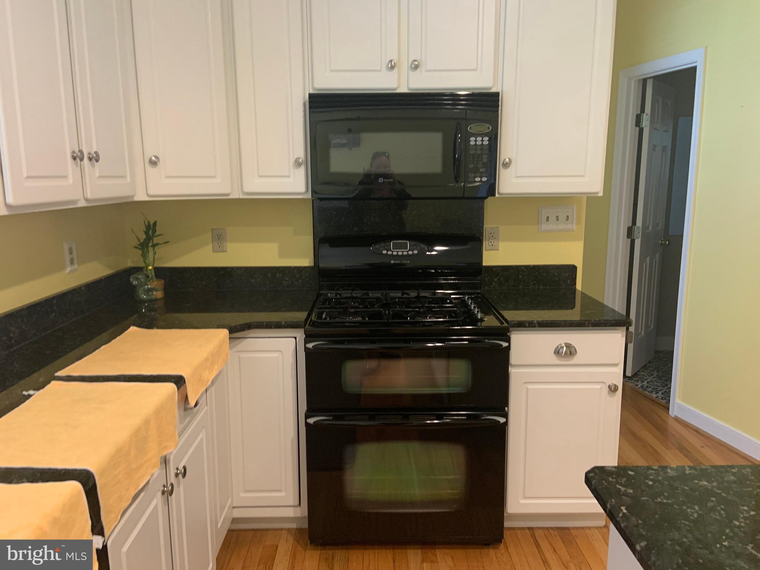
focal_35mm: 26
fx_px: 571
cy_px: 285
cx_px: 380
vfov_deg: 53.1
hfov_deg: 67.3
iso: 320
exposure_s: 1/40
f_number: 1.8
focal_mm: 4.25
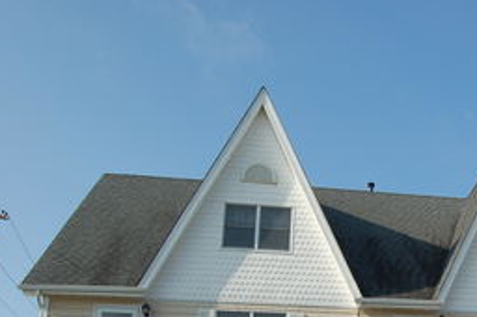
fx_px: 715
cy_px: 275
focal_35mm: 54
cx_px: 455
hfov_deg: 34.3
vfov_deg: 24.4
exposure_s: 1/400
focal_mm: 18
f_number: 10
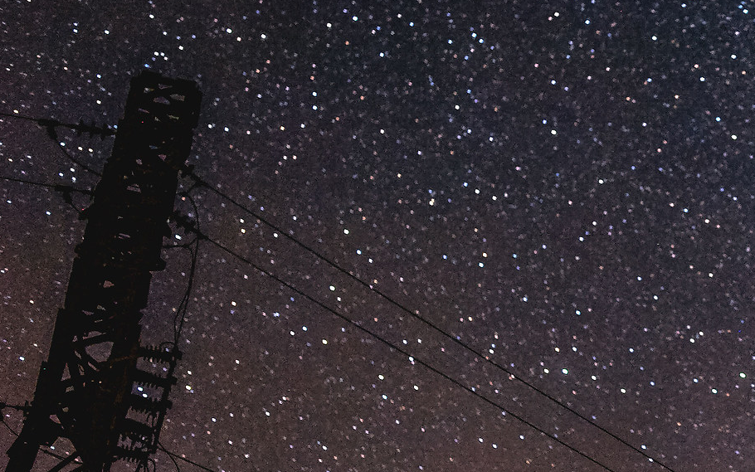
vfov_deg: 13.9
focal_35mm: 94
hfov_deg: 20.5
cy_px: 281
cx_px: 933
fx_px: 1934
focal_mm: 35
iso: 1600
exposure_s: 15
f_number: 2.8
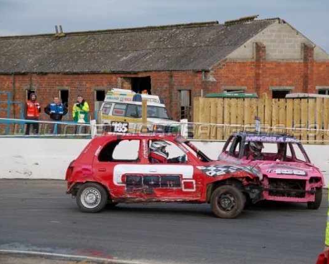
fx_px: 1077
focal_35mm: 111
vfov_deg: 14.0
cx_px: 187
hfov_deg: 17.4
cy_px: 132
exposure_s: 1/640
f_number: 5.3
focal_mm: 65
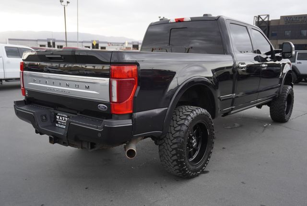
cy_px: 103
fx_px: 282
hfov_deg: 57.2
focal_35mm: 33
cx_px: 154
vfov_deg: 40.0
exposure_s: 1/60
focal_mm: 22
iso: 125
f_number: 4
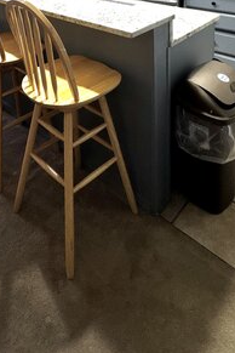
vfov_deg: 45.2
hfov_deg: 40.7
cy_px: -30
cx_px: 84
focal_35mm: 32
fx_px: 313
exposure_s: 1/120
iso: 250
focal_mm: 2.22
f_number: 2.2
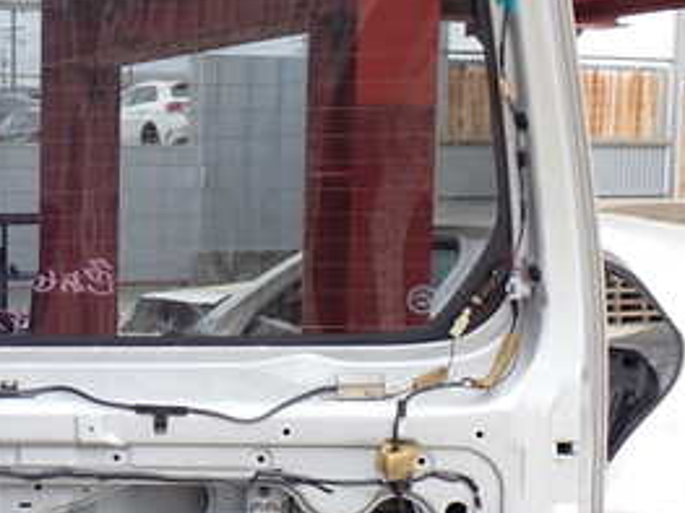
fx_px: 1444
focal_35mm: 73
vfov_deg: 20.1
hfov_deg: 25.8
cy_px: 336
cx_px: 63
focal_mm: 5.79
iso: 100
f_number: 3.2
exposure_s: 1/80
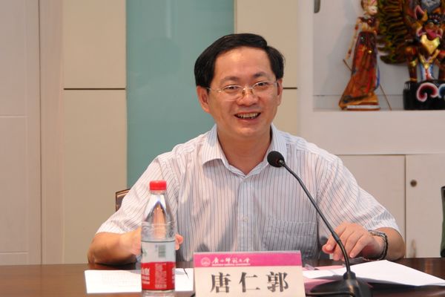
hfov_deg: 18.2
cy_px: 148
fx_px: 1391
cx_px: 222
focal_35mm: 112
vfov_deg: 12.2
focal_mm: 75
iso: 720
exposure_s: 1/10
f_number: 5.3
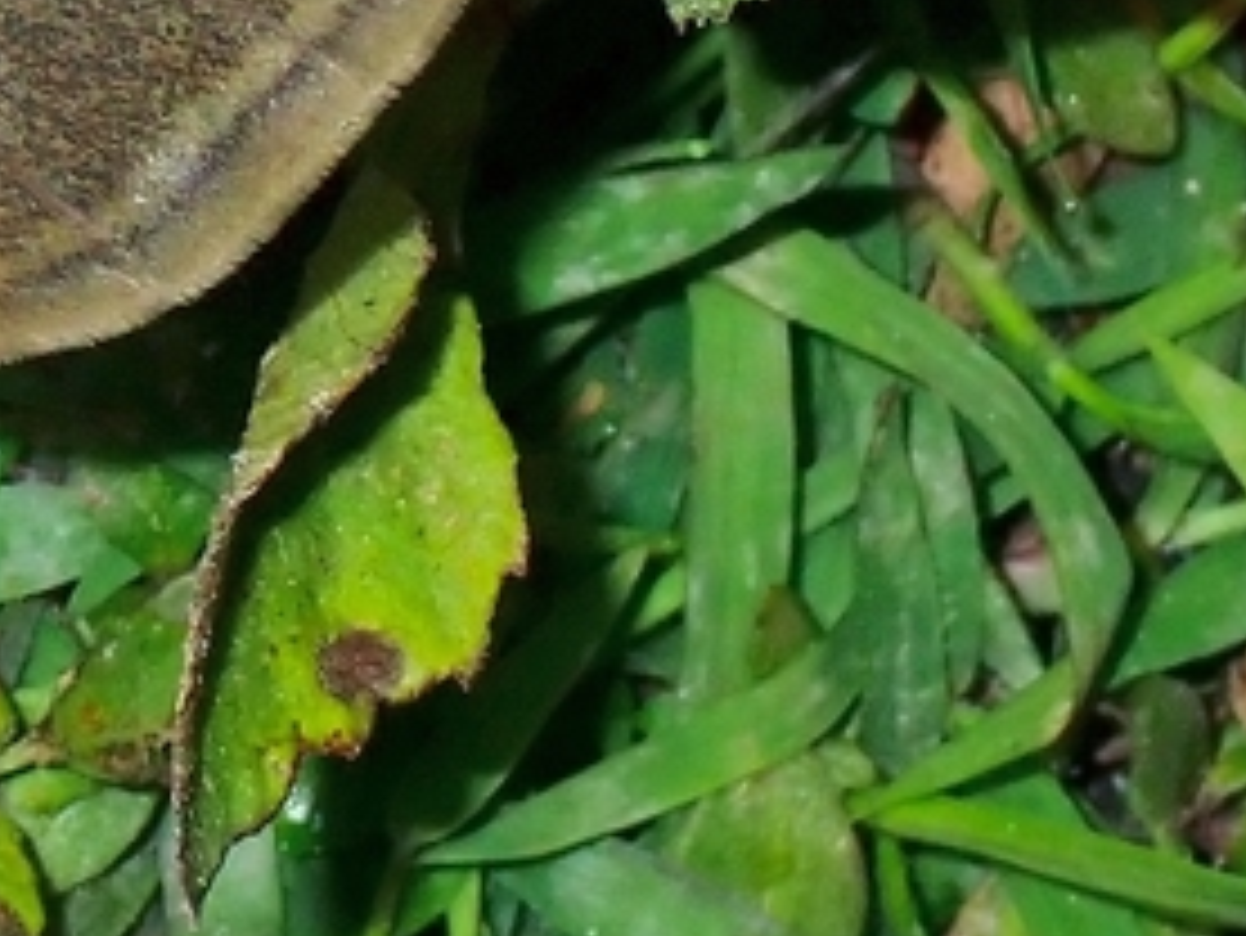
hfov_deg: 6.6
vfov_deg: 5.1
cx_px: -1089
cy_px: 61
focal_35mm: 292
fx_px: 10515
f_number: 5.6
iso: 200
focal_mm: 12.73
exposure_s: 1/125
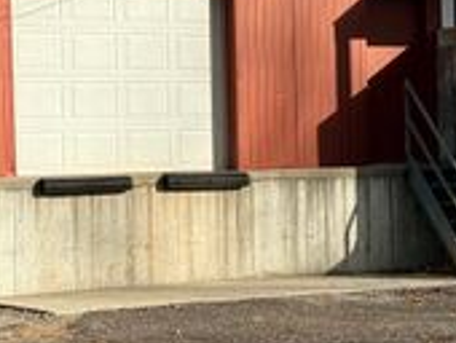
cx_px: 561
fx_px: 1860
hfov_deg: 13.6
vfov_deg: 10.5
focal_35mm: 141
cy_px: 122
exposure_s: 1/4878
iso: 64
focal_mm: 6.76
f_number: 1.78
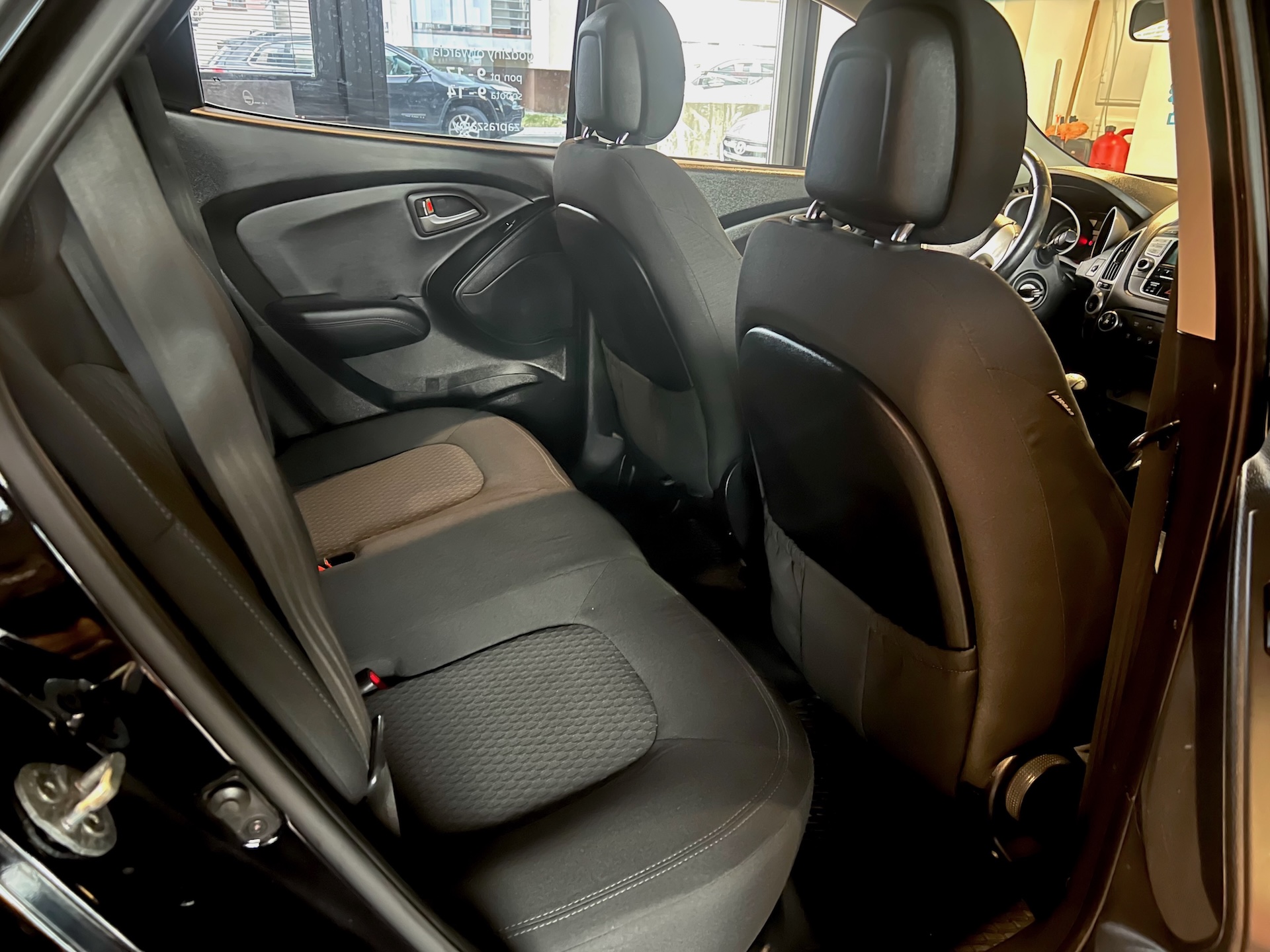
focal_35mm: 26
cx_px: 635
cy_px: 476
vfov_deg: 53.1
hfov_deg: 67.3
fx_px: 954
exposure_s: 1/17
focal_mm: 5.7
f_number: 1.5
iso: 3200
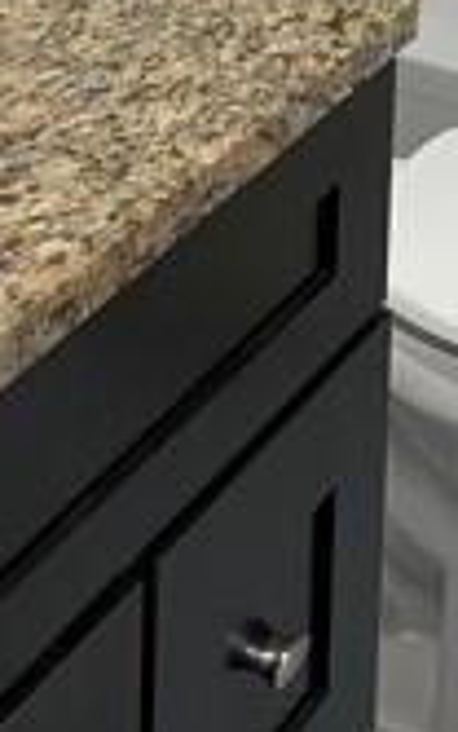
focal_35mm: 106
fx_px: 2113
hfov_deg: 12.4
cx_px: 176
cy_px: -512
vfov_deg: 16.9
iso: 80
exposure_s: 1/60
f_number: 1.6
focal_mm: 4.2
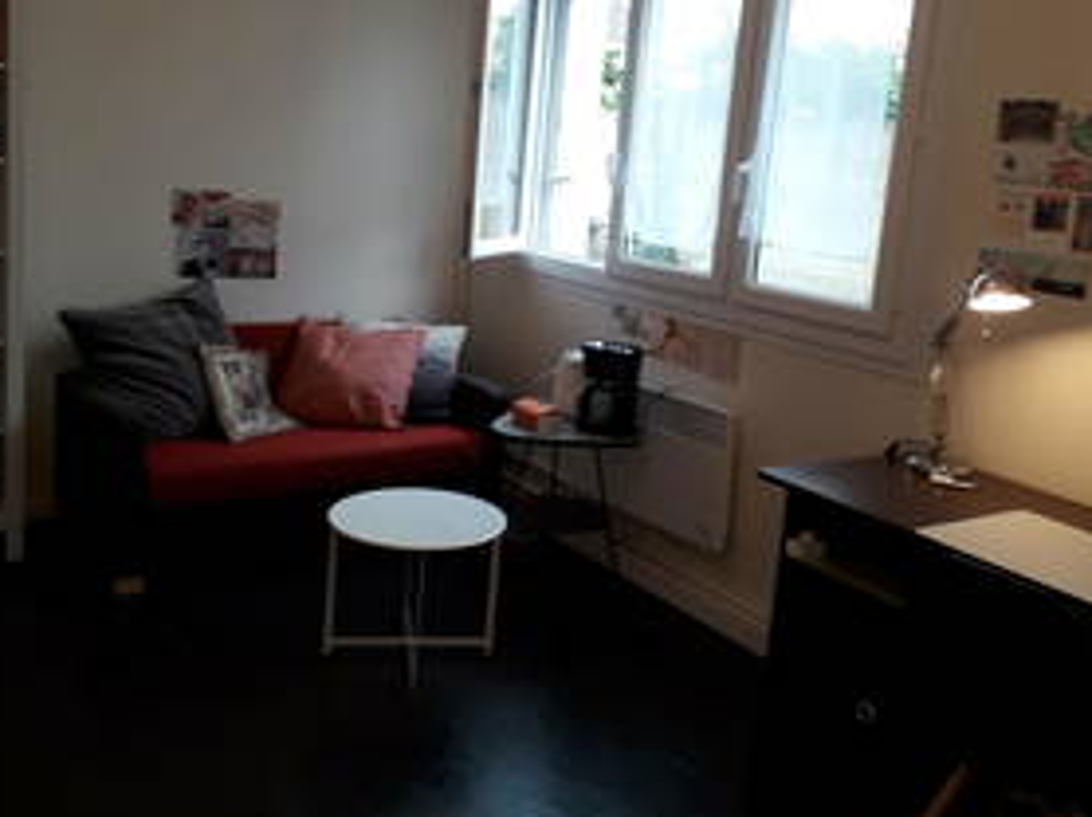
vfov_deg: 40.5
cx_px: 554
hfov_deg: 52.7
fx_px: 1103
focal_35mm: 35
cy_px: 338
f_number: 1.9
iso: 80
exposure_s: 1/50
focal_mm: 3.6
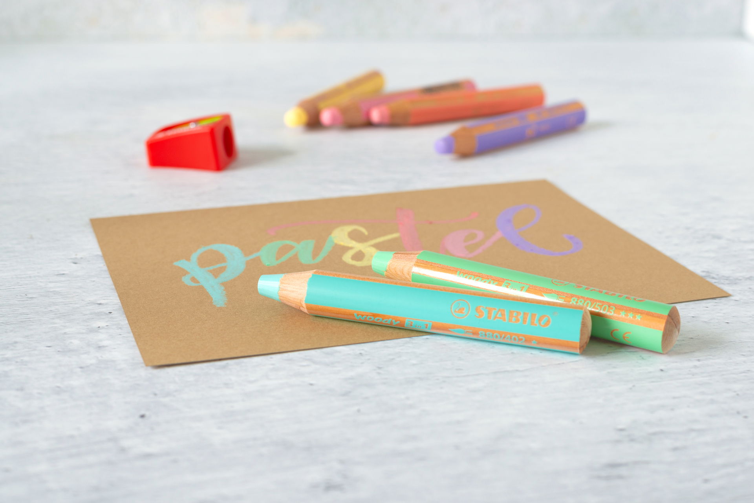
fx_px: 1047
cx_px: 377
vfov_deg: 27.0
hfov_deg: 39.6
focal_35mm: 50
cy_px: 252
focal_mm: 50
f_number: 7.1
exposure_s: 1/80
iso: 160
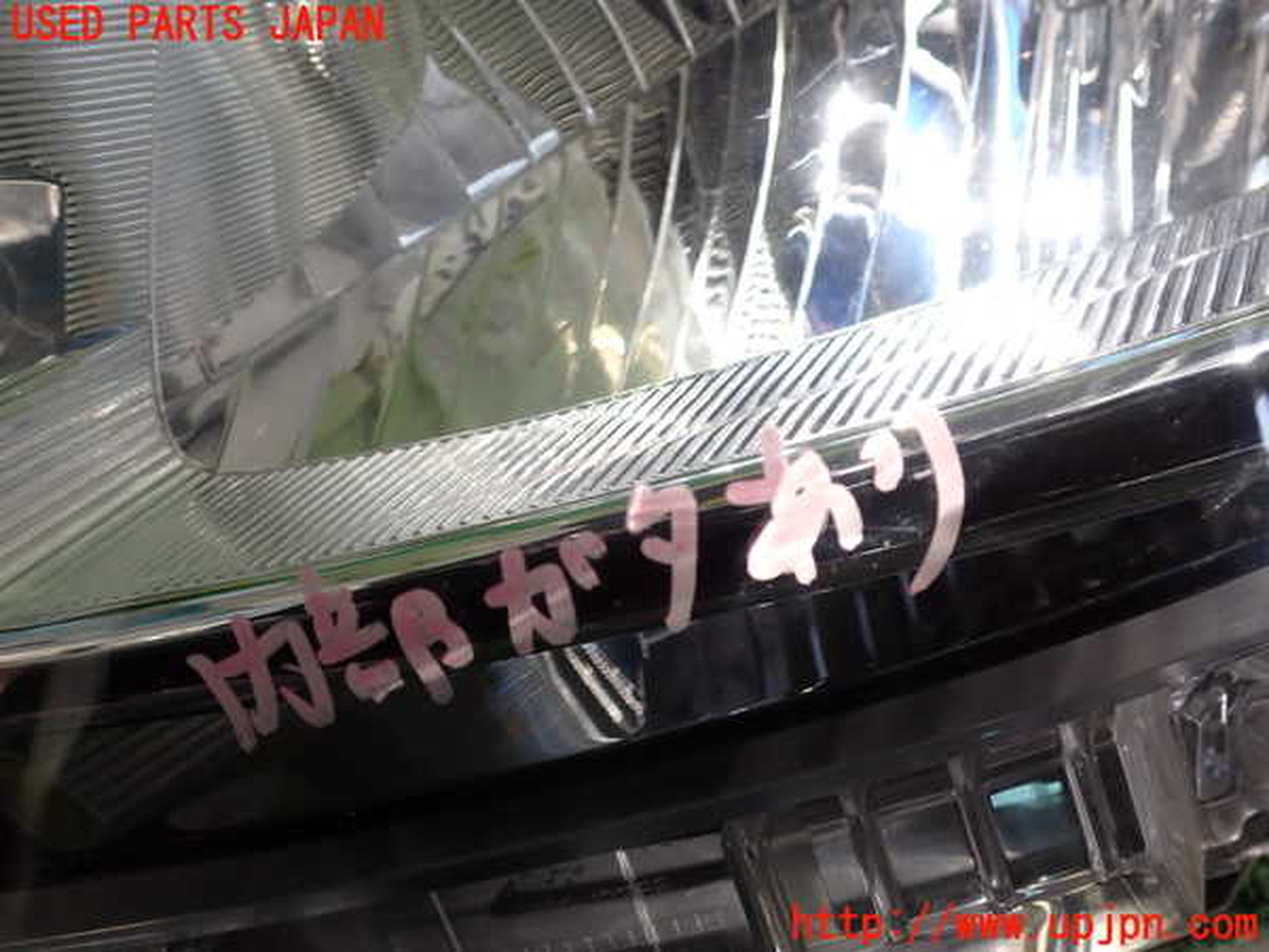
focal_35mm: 30
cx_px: 634
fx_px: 1100
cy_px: 476
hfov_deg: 60.0
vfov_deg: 46.8
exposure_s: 1/125
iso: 100
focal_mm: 5.4
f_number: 3.2
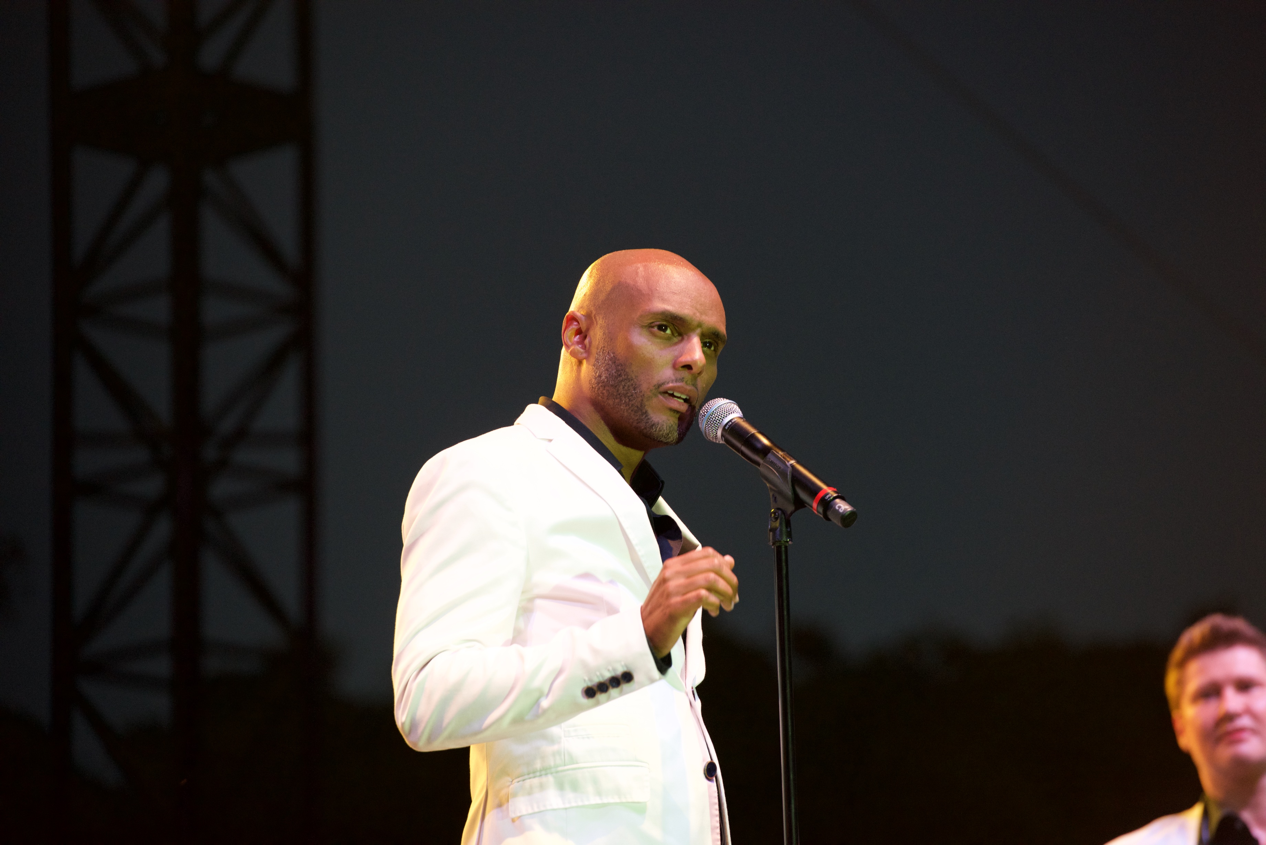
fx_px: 7035
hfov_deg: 10.3
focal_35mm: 200
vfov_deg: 6.9
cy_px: 422
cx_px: 633
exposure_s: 1/125
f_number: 5.6
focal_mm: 200
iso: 1600
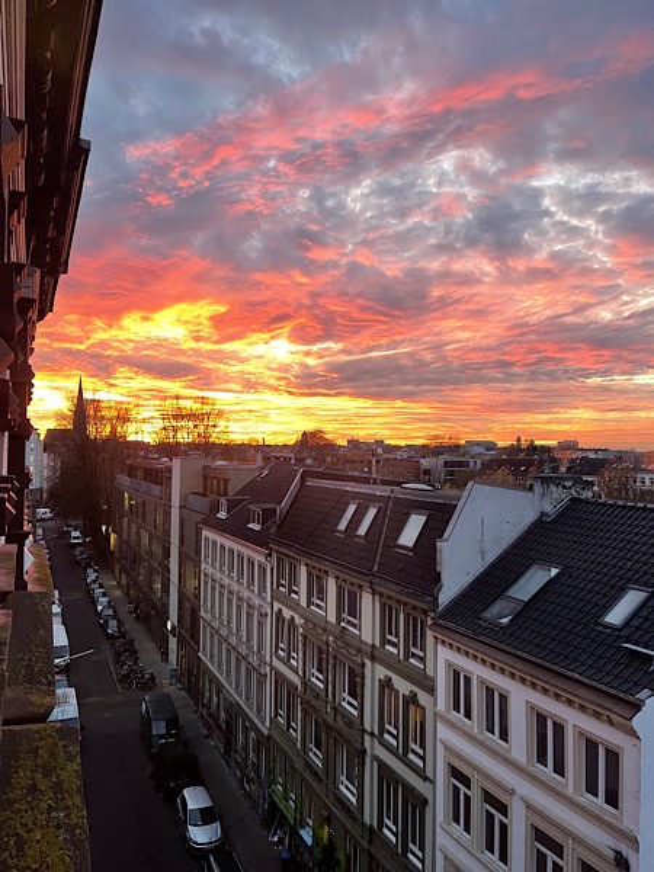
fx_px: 630
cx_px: 327
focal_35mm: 25
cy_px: 436
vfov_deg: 69.4
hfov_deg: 54.9
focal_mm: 5.1
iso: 125
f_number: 1.6
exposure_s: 1/50
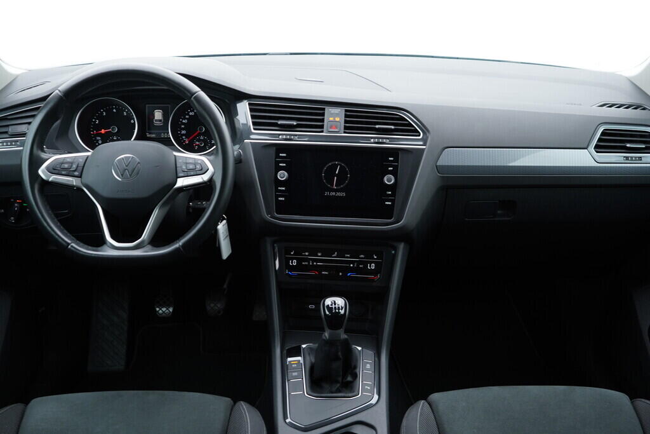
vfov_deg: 36.9
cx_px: 325
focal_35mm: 36
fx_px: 650
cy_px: 217
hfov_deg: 53.1
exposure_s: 1/40
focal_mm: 24
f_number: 2.8
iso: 200
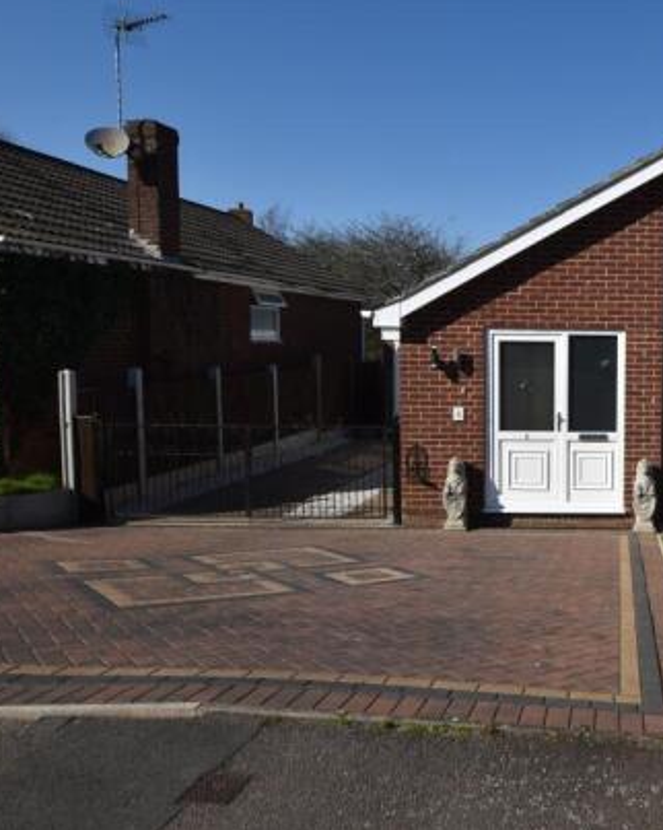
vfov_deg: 59.1
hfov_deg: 42.3
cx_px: 660
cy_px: 384
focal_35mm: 30
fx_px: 731
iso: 100
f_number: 9
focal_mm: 13
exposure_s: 1/320
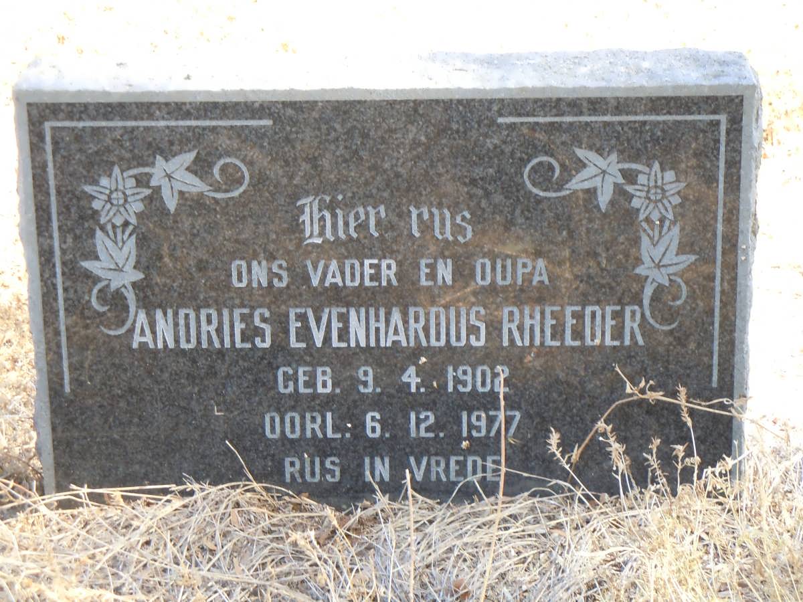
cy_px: 301
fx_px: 2691
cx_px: 402
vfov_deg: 12.8
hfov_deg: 17.0
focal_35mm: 116
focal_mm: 20.9
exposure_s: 1/50
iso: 200
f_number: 4.6
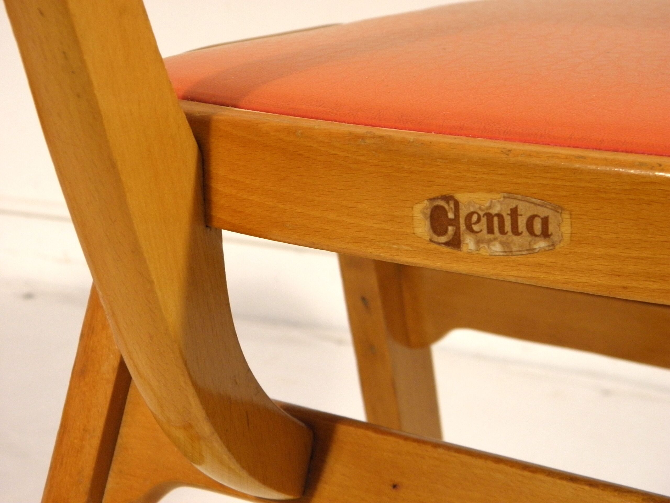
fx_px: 1316
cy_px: 252
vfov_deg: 21.6
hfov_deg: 28.6
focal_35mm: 68
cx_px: 335
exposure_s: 1/13
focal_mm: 12.2
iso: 200
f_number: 4.3
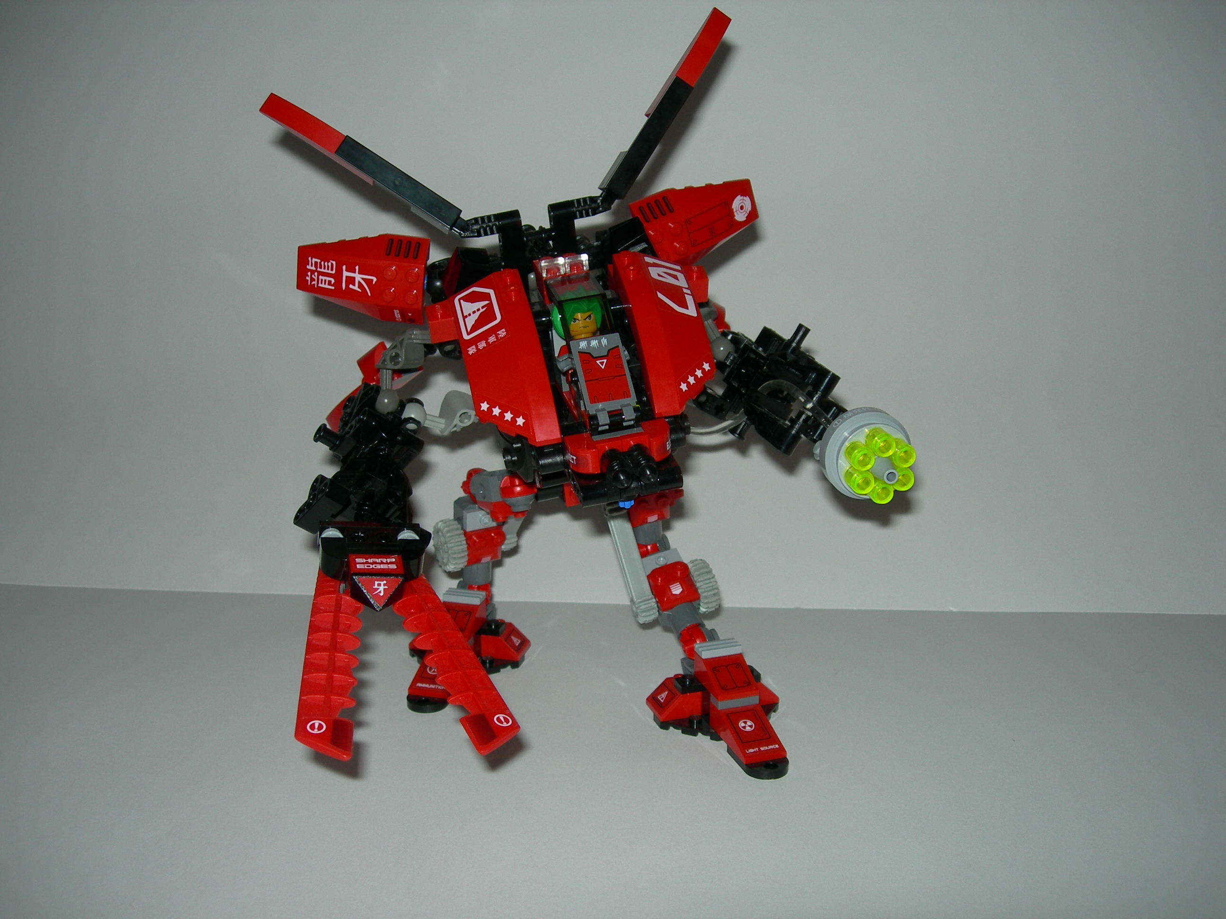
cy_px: 460
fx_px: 1346
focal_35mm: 38
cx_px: 613
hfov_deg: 49.0
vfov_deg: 37.7
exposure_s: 1/60.1
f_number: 2.8
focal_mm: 7.8
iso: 50
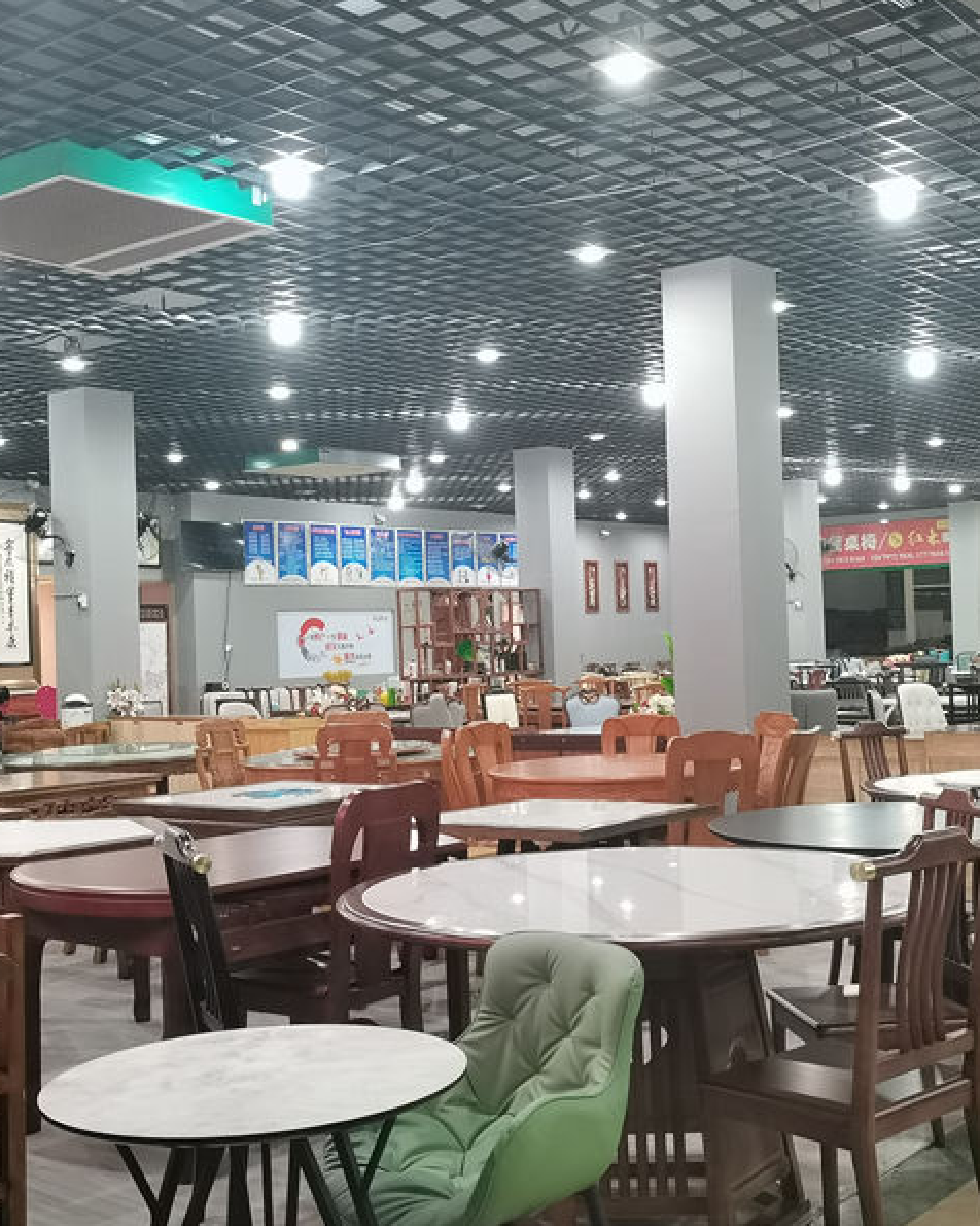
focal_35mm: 42
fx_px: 1523
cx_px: 562
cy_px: 612
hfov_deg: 35.6
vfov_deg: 43.8
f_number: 1.8
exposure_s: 1/50
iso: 250
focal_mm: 5.58
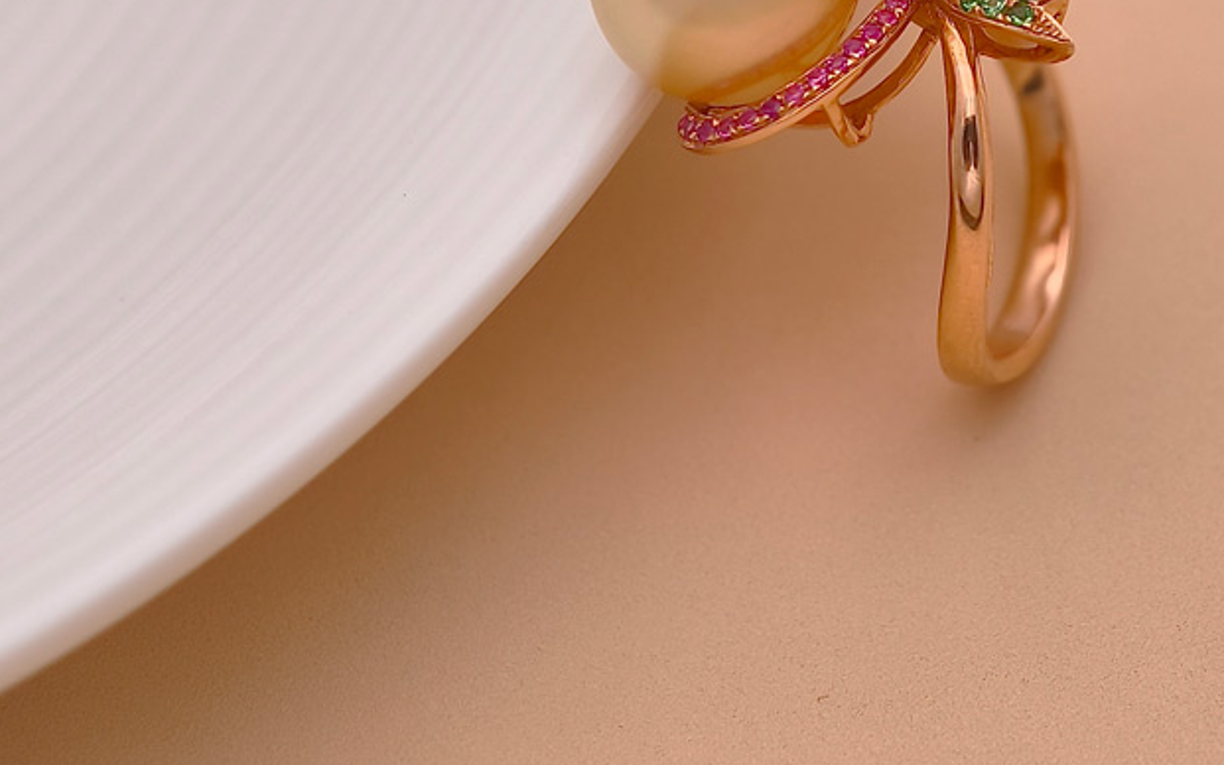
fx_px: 6438
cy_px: -218
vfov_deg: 6.7
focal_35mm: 193
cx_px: 658
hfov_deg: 10.9
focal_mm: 22.48
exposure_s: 1/200
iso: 125
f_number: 2.67
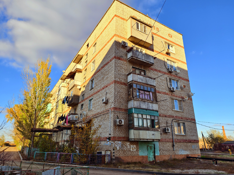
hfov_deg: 73.9
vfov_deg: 58.9
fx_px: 155
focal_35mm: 23
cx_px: 117
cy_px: 88
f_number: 1.57
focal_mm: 6.54
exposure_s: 1/469
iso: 71
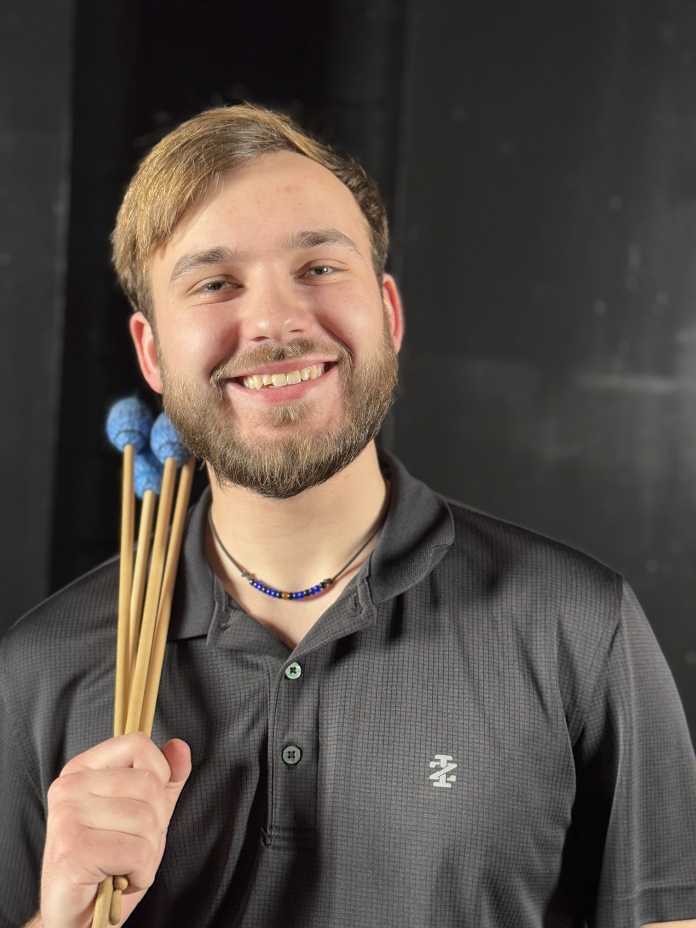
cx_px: 348
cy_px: 464
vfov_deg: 39.7
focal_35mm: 48
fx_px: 1287
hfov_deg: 30.3
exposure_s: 1/60
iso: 200
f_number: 1.78
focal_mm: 6.76
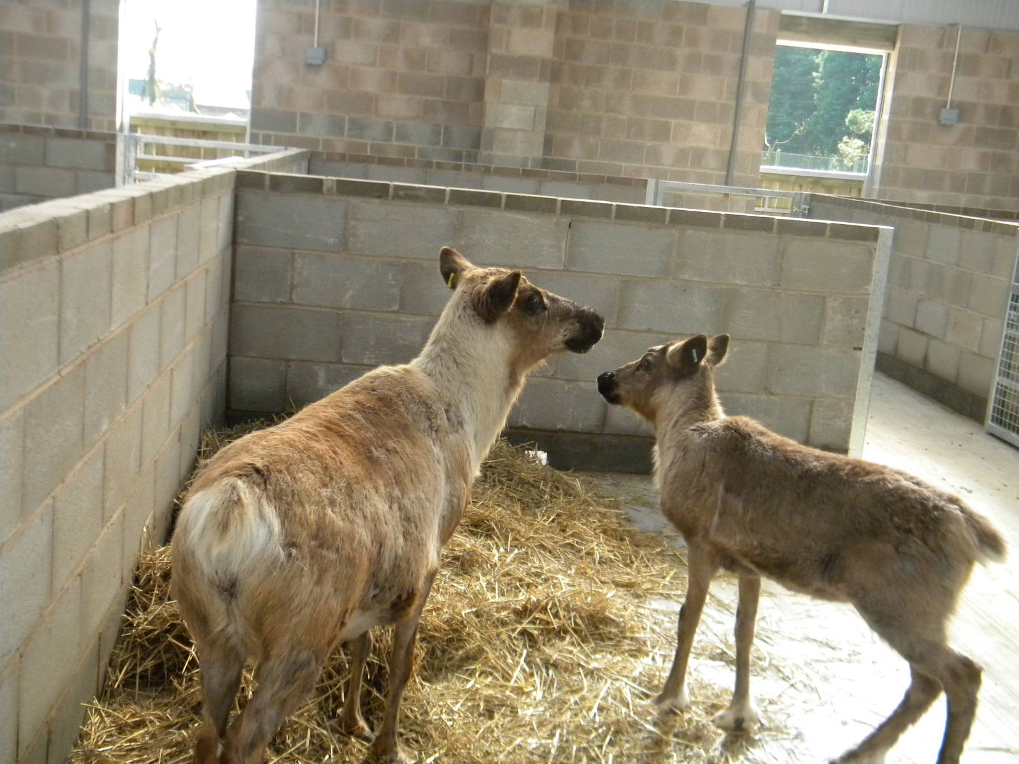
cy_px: 382
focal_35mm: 41
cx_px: 510
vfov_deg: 35.1
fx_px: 1207
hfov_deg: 45.8
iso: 400
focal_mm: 7.3
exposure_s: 1/270
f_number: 3.8
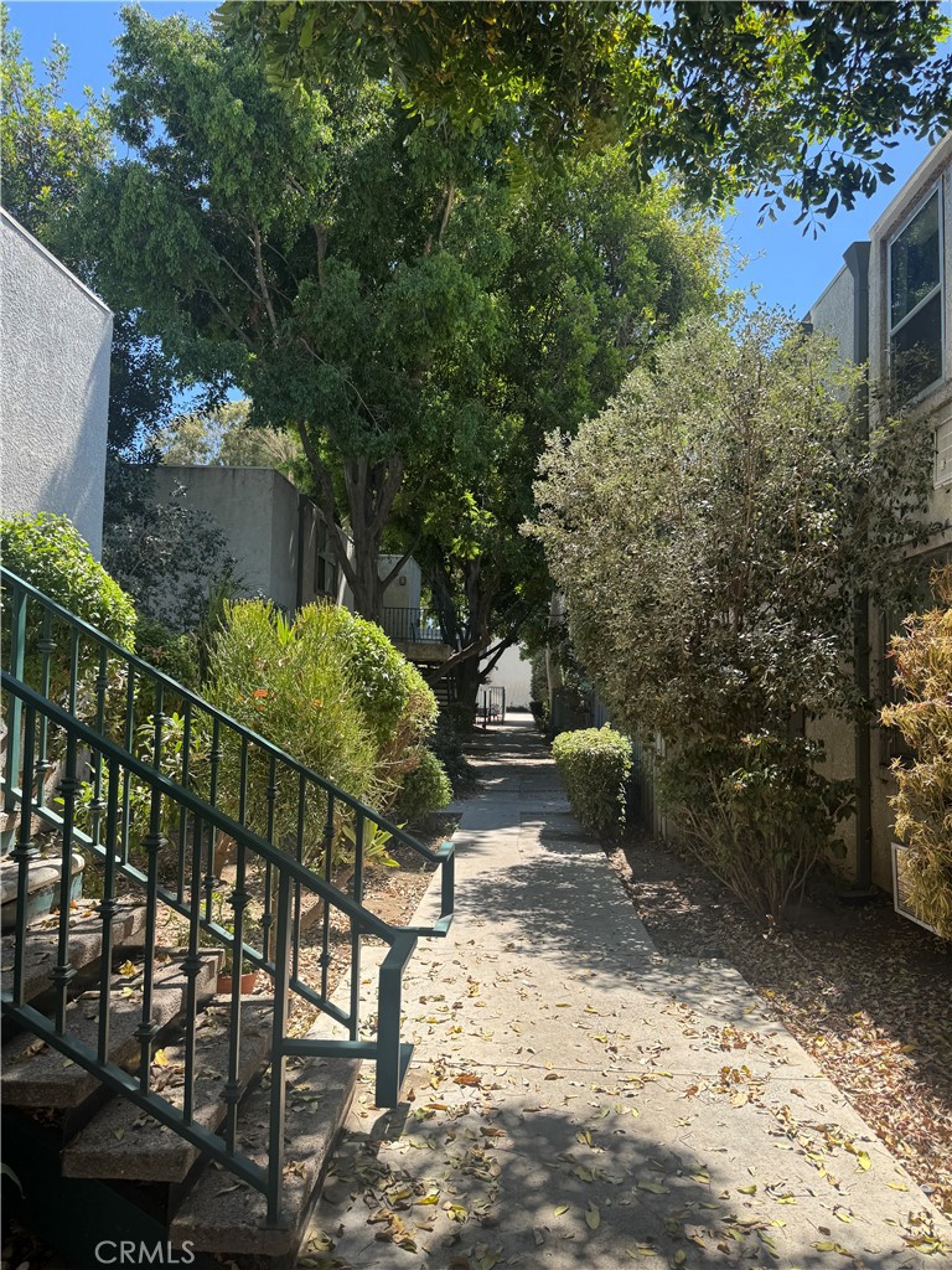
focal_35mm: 24
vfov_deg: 71.6
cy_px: 635
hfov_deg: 56.8
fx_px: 880
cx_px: 476
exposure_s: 1/1094
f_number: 1.78
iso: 80
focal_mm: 6.76
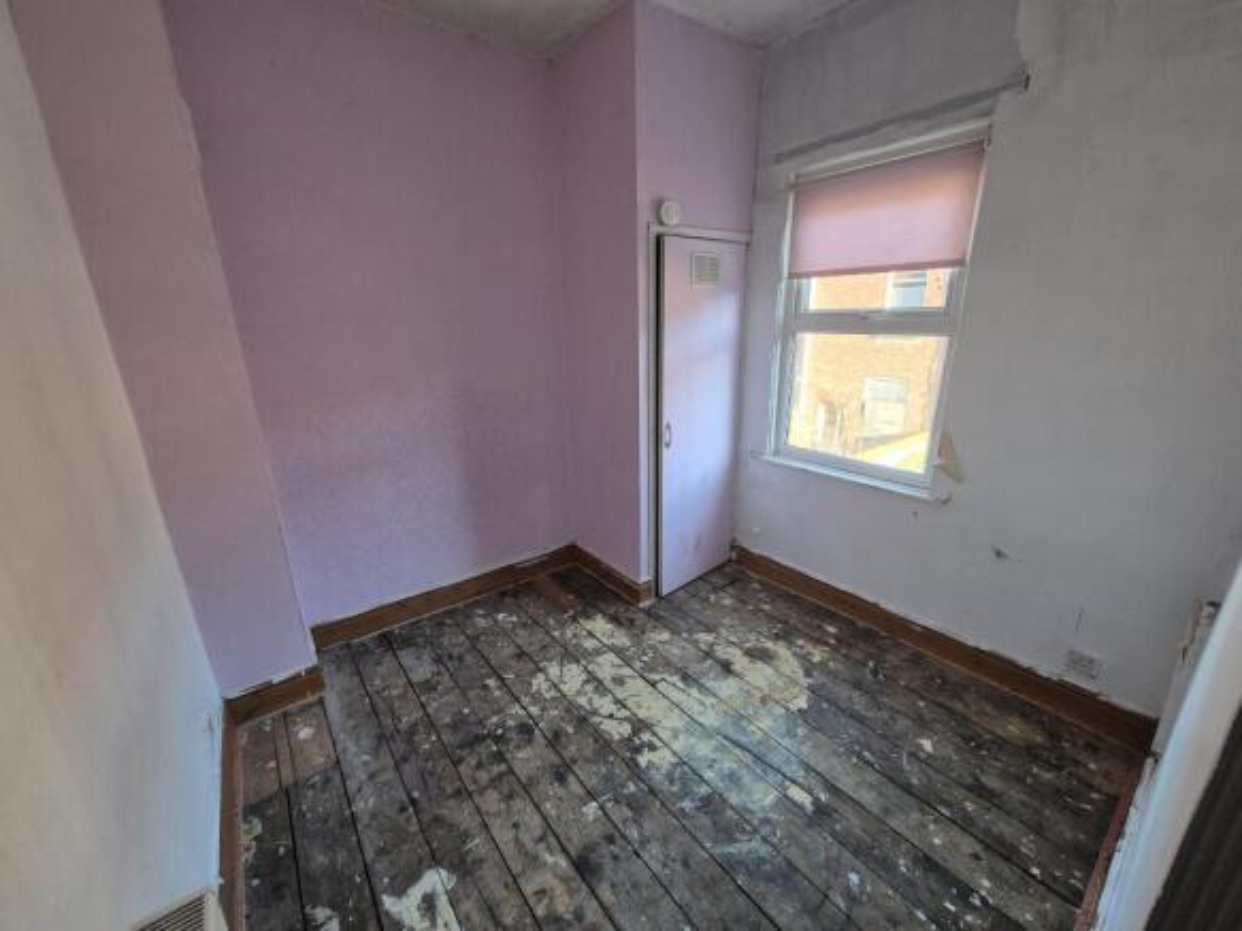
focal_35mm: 13
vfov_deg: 89.9
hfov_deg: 106.2
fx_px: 466
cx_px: 621
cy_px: 466
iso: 160
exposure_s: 1/50
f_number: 2.2
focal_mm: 2.2
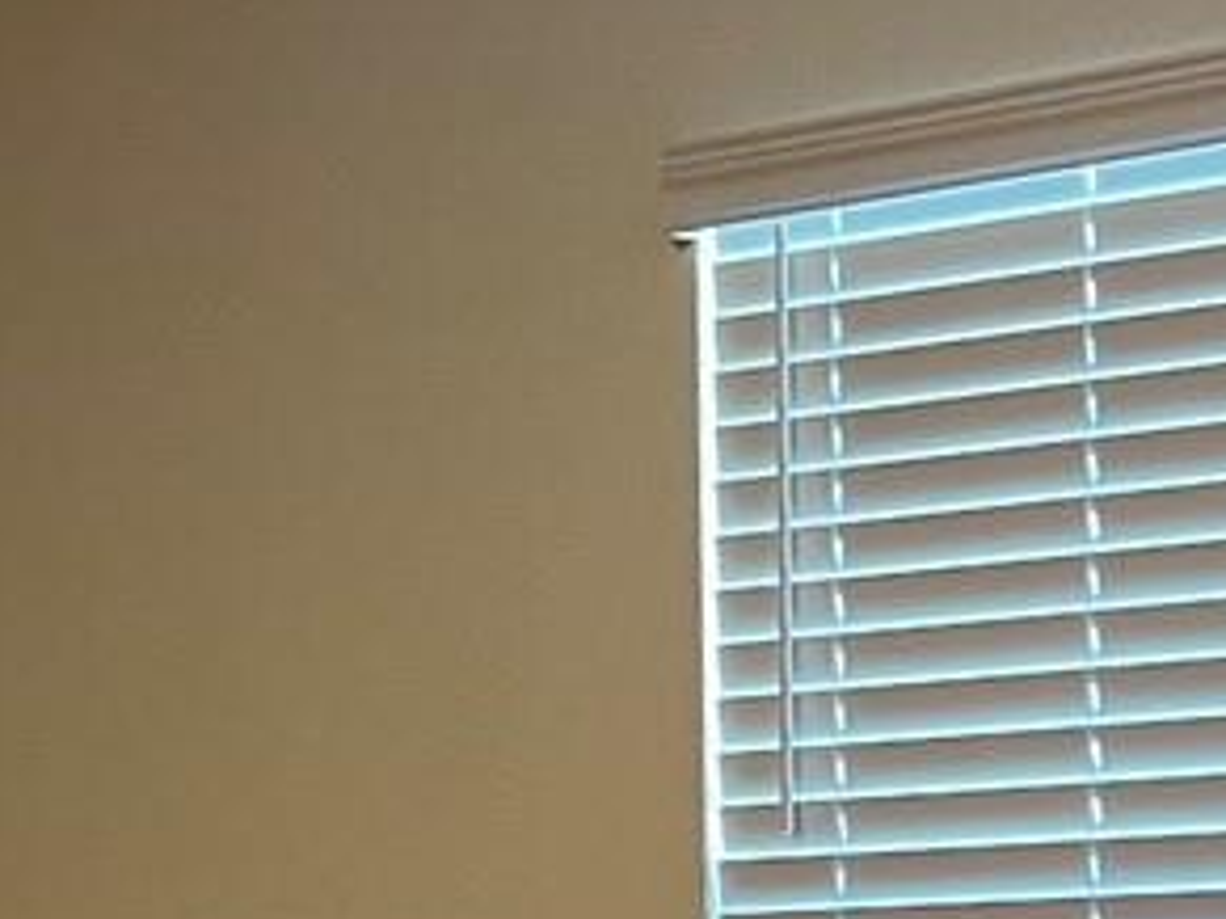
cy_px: 1201
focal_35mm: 143
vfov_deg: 10.2
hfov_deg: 13.8
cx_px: 590
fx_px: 5063
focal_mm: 5.7
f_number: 1.5
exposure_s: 1/60
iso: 160
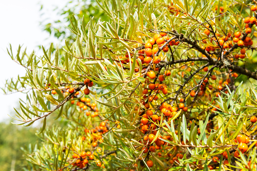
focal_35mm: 48
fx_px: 343
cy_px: 86
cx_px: 128
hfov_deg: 41.1
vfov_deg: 28.1
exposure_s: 1/200
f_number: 8
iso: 200
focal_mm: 48
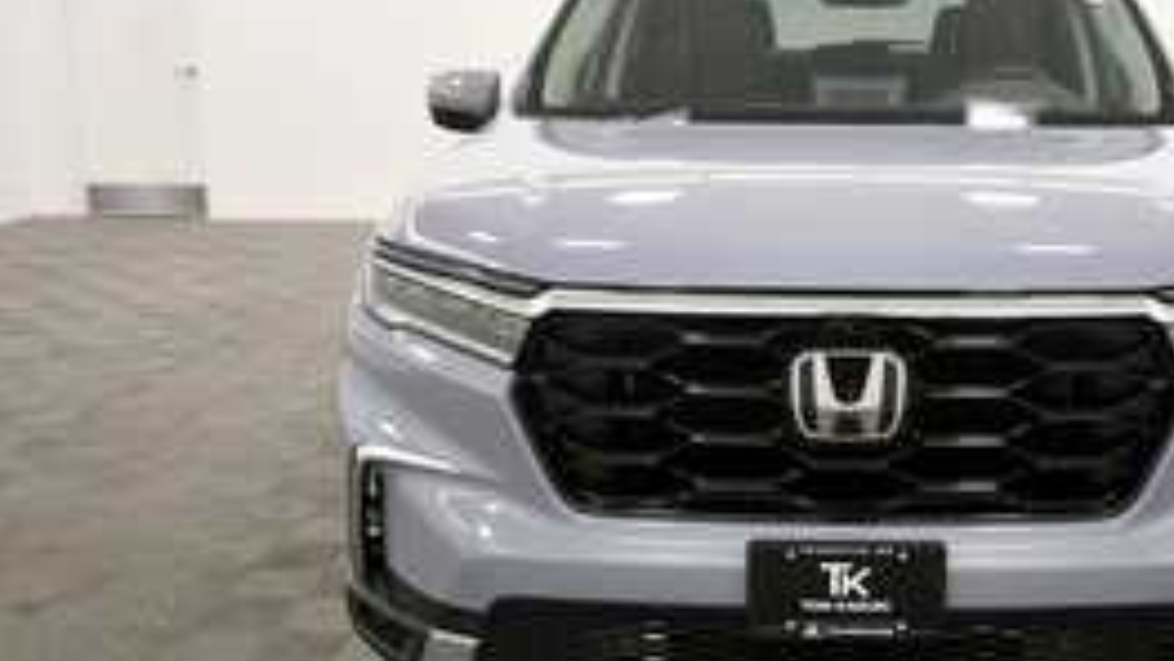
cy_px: 326
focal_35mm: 43
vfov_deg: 27.7
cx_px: 853
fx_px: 1339
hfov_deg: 46.0
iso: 1100
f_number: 5.3
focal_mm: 18
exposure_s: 1/125
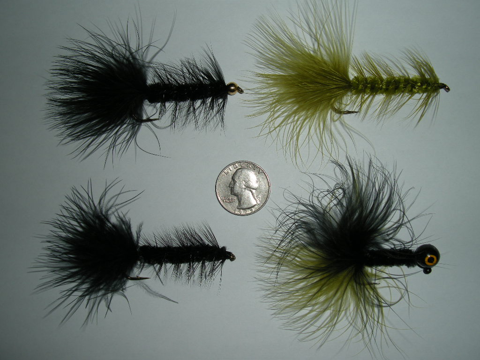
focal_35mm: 37
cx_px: 240
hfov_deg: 50.1
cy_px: 180
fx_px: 513
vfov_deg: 38.7
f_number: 8
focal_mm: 7.9
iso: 64
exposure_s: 1/60
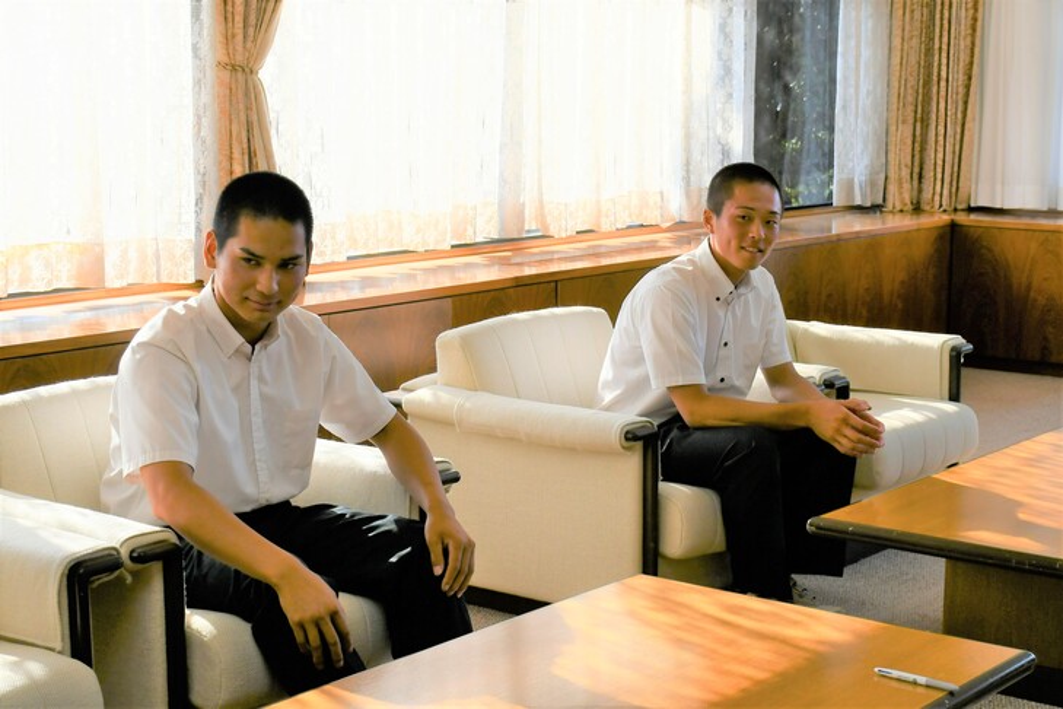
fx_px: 1417
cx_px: 532
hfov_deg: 41.1
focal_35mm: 48
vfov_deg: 28.1
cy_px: 354
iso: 280
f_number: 5.6
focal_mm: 32
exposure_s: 1/250
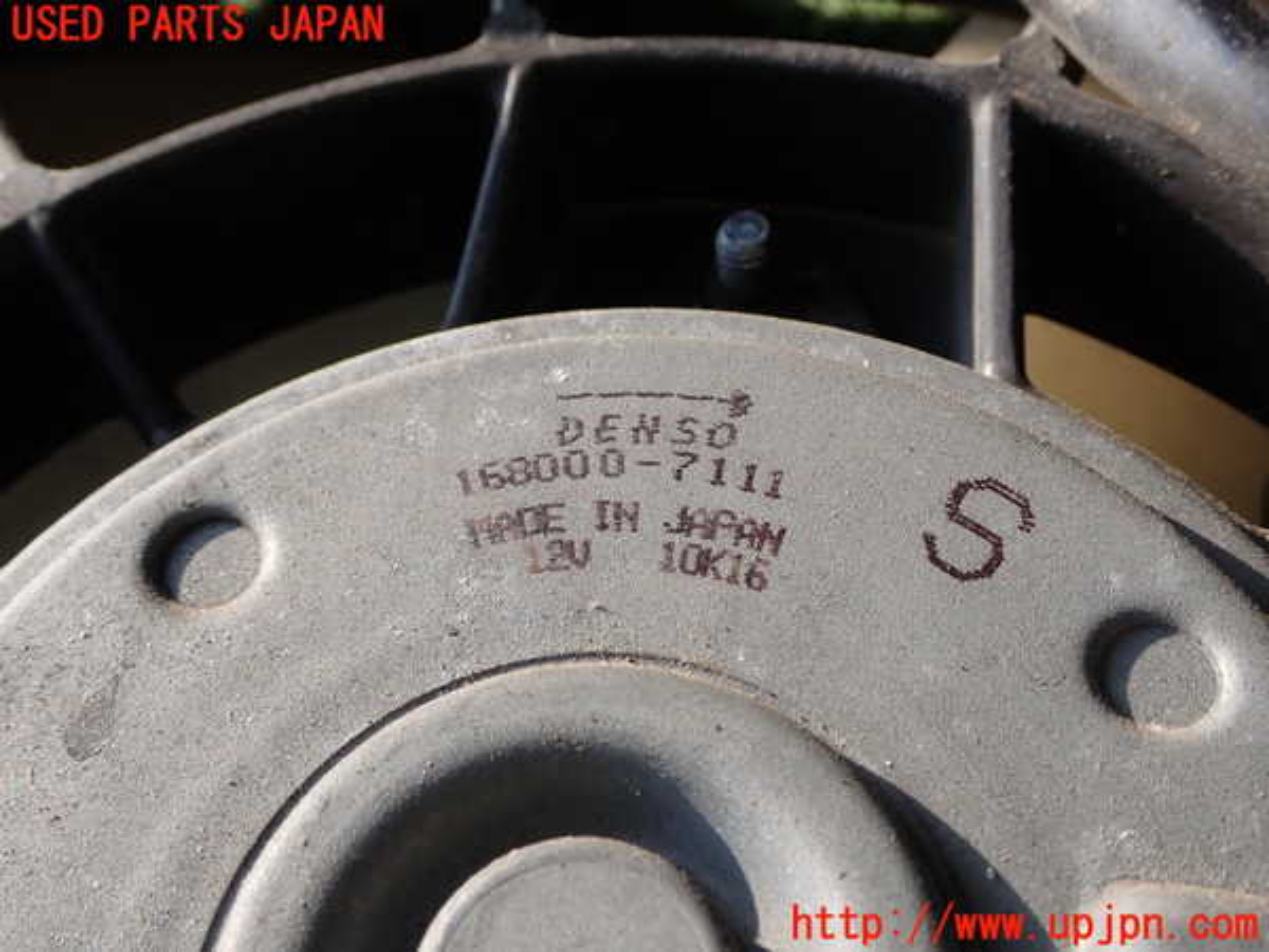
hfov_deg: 42.9
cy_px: 476
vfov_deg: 32.9
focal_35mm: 44
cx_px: 634
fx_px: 1613
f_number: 4
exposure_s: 1/160
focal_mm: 7.84
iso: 100
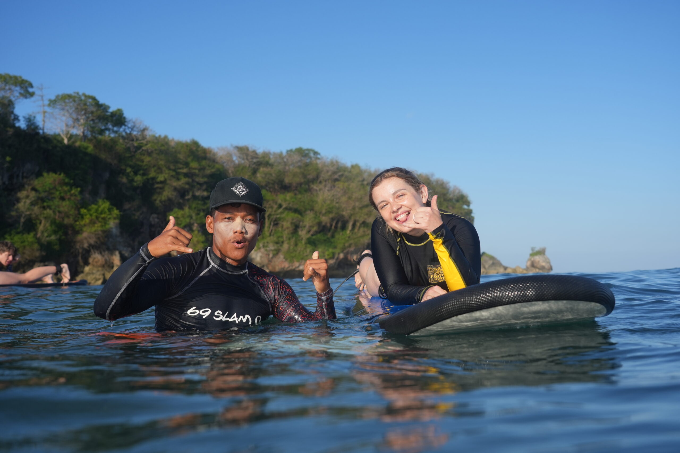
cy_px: 226
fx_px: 737
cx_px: 340
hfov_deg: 49.6
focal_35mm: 39
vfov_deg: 34.2
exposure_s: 1/1600
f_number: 5.6
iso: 250
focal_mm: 39
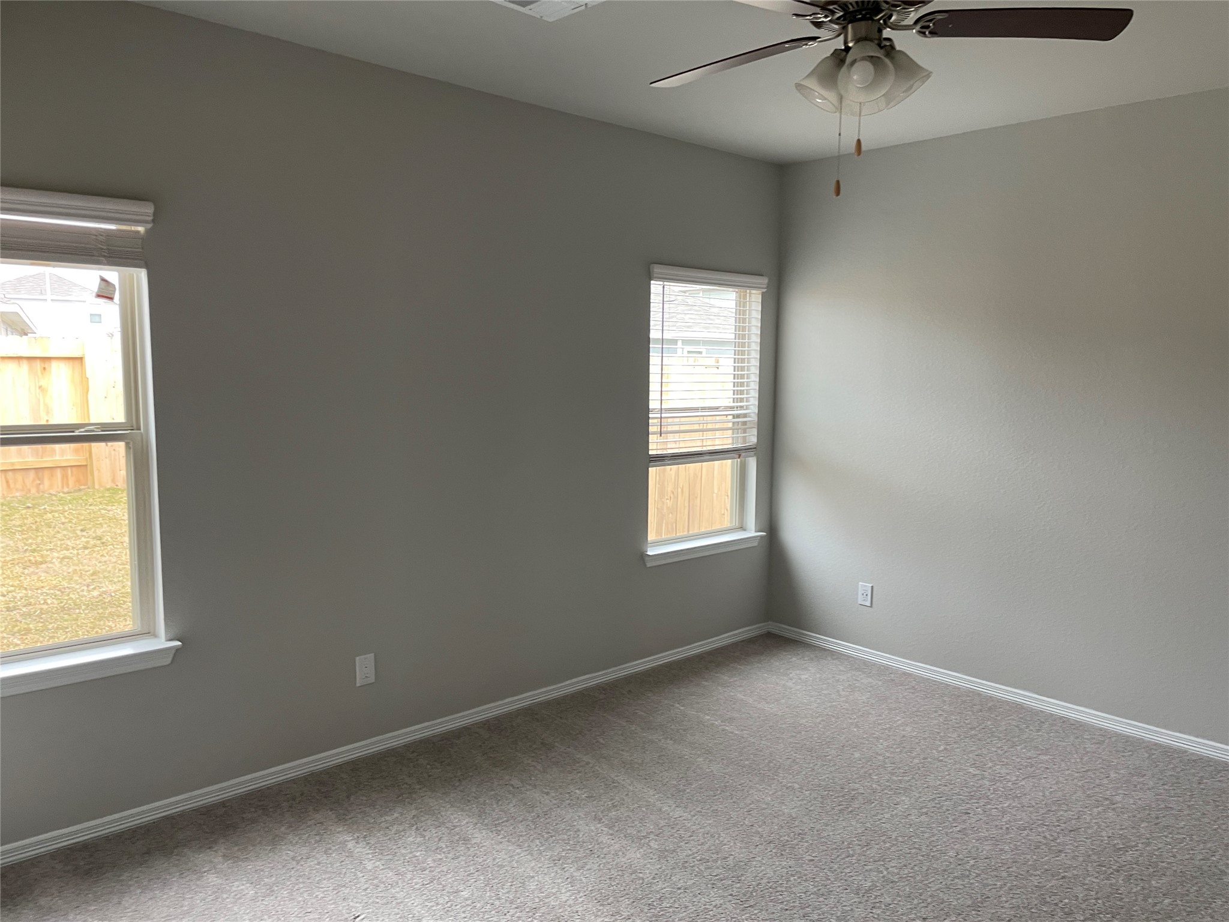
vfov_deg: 53.1
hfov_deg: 67.3
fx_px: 923
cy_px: 461
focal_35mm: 26
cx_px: 614
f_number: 1.6
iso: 80
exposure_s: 1/60
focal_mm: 4.2
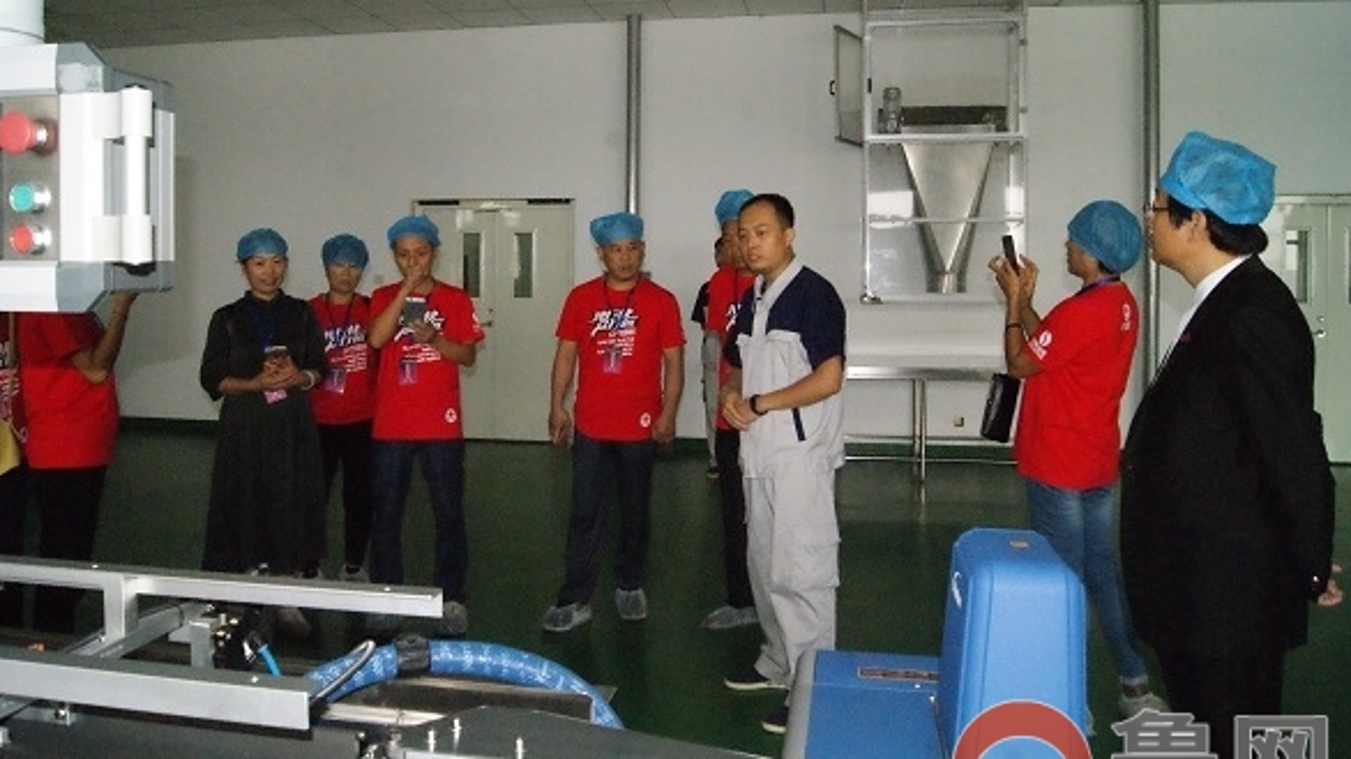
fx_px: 1038
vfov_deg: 40.1
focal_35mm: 29
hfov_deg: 66.1
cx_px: 685
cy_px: 391
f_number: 11
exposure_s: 1/160
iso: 3200
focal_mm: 18
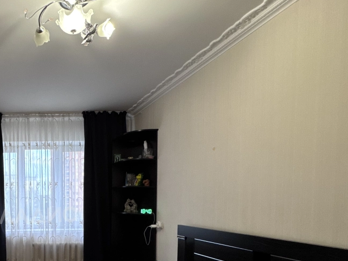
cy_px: 215
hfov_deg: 54.0
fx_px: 272
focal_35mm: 27
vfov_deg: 48.0
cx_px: 15
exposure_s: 1/100
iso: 320
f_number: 2.2
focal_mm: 2.22
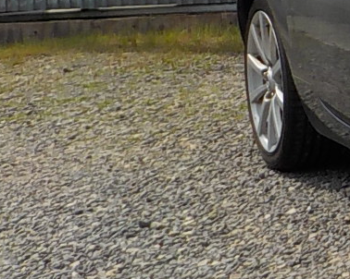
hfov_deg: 13.4
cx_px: 694
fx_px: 1284
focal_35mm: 124
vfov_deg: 12.2
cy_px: -51
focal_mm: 4.1
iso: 125
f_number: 3.3
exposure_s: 1/1250
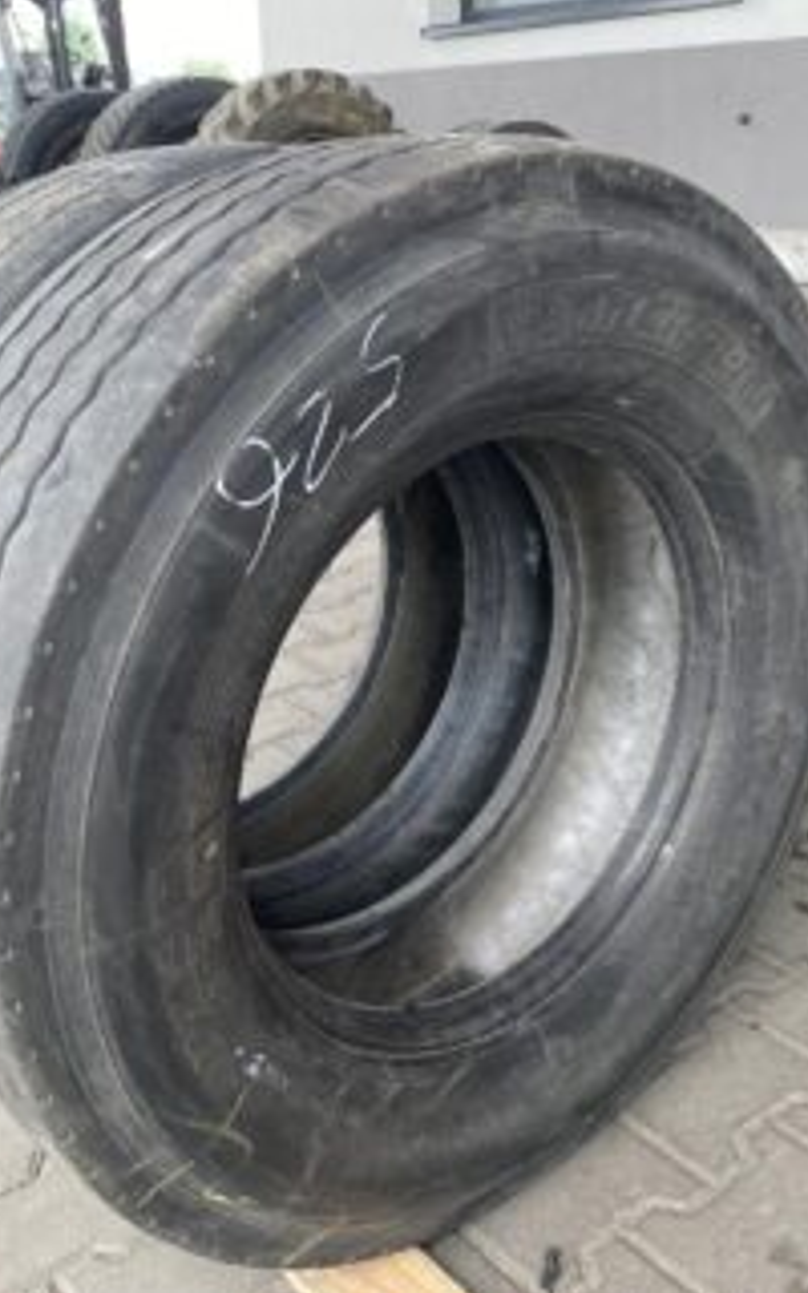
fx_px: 1304
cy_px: 649
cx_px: 351
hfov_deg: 34.4
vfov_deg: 52.7
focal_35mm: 37
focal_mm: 4.25
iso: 32
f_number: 1.8
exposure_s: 1/186
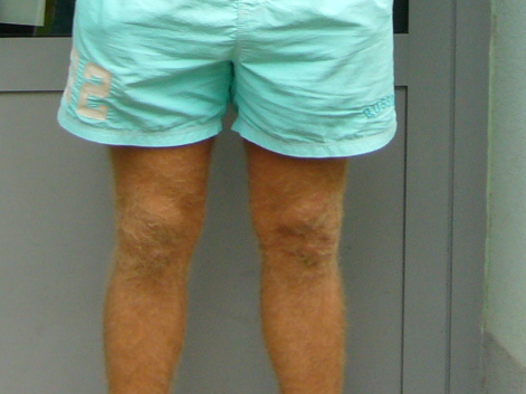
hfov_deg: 16.5
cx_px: 189
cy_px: -176
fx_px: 1808
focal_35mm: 119
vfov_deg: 11.9
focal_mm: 5.8
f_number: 2.8
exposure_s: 1/80
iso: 100
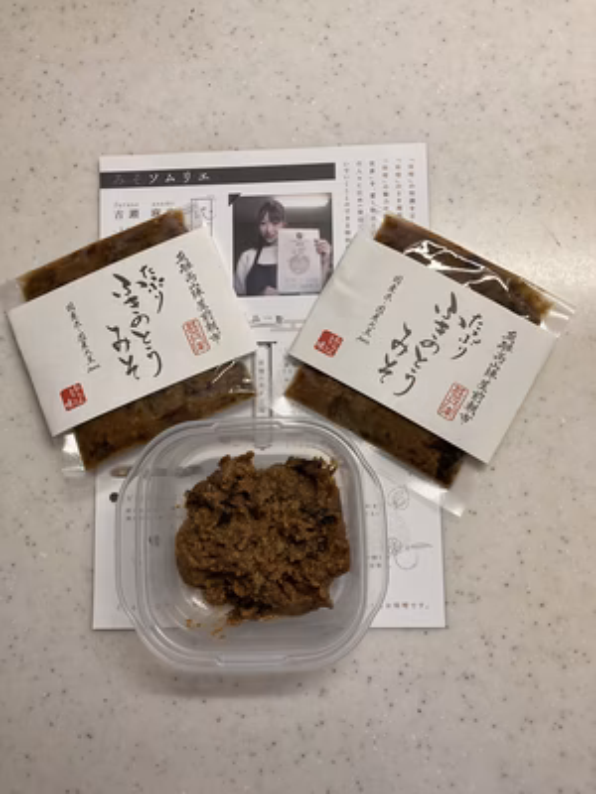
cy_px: 397
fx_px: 643
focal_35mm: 28
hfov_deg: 49.7
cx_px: 298
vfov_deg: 63.4
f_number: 1.8
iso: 80
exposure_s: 1/50
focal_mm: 3.99
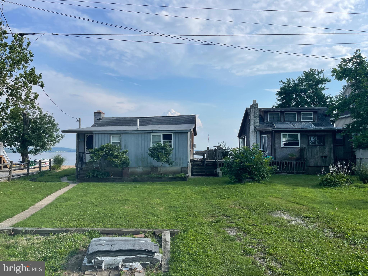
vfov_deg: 53.1
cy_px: 138
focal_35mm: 26
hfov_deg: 67.3
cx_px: 184
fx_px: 276
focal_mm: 5.1
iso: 32
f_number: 1.6
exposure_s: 1/3663
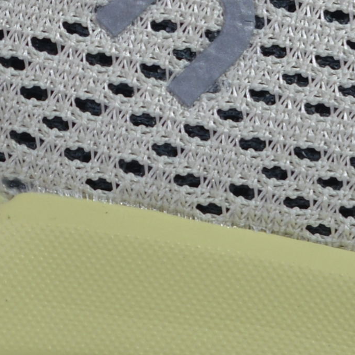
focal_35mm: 375
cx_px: -436
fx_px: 4351
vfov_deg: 4.7
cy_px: -35
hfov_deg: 4.6
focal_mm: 50
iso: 100
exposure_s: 1/320
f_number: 5.6
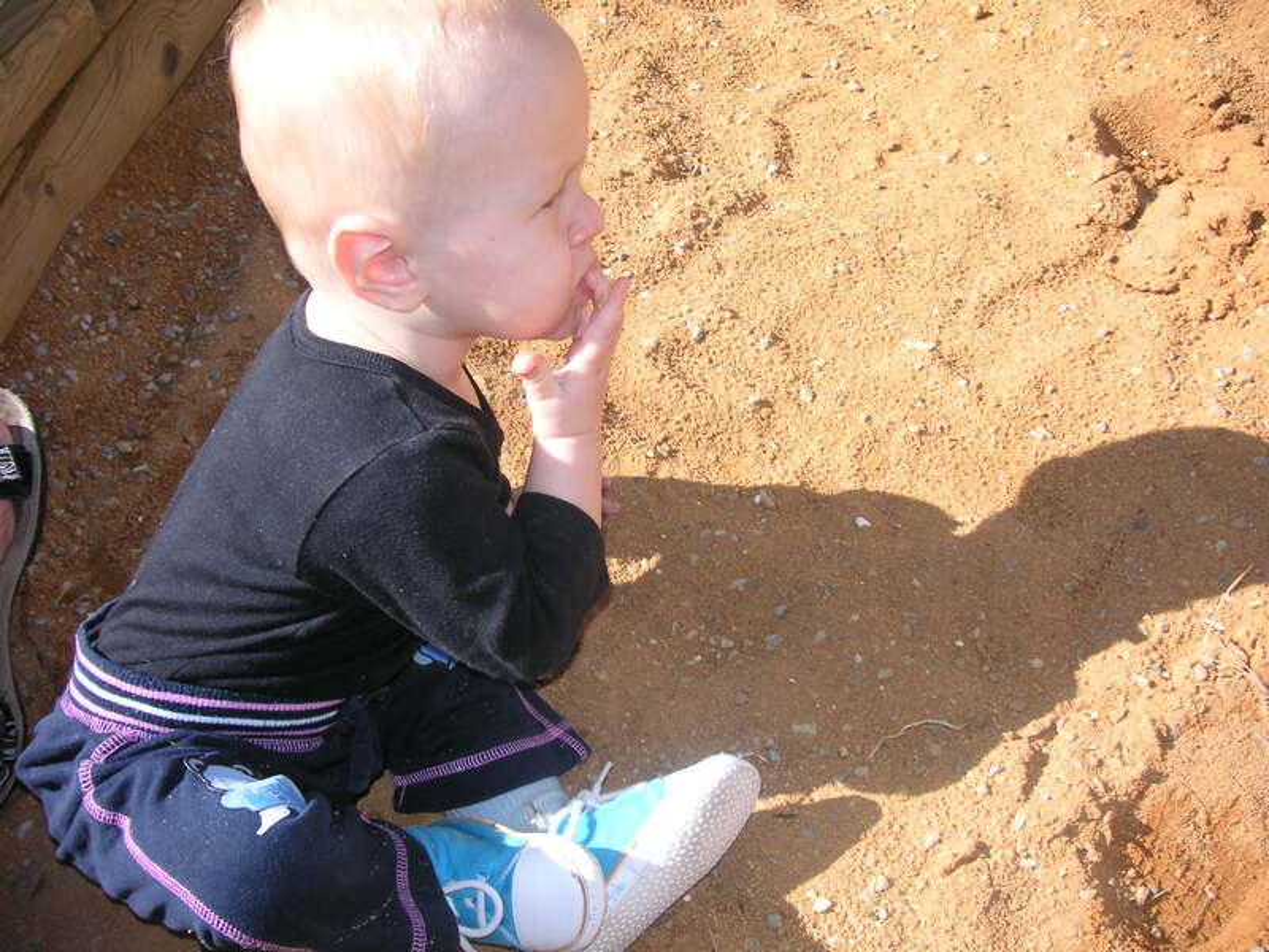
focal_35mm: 37
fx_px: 1356
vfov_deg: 38.7
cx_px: 634
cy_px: 476
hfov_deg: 50.1
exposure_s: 1/350
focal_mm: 6.1
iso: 50
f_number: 2.8
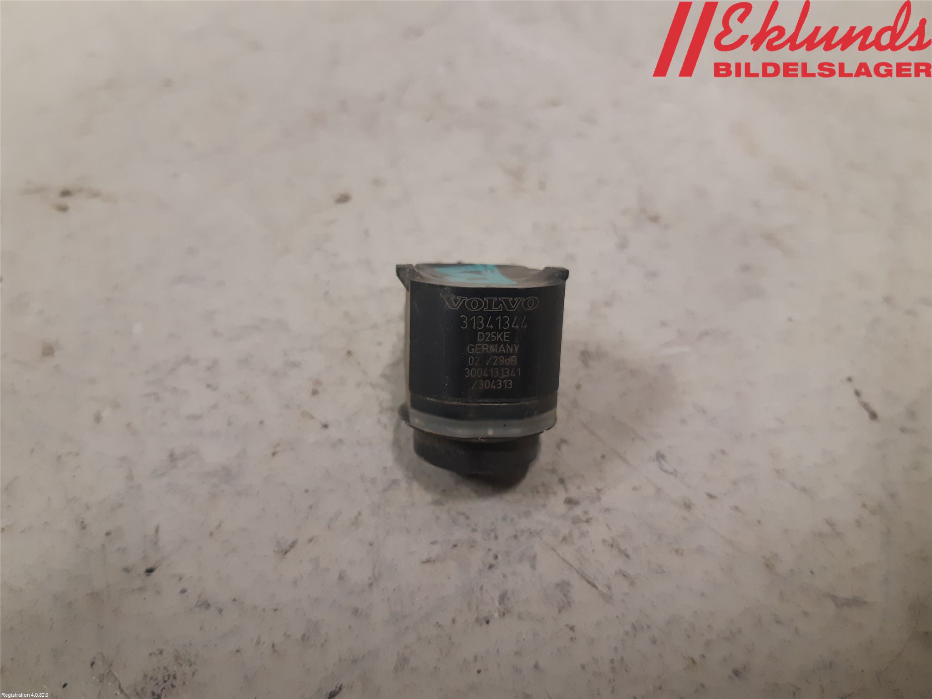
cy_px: 350
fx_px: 700
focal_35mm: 26
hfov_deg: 67.3
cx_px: 466
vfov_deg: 53.1
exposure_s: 1/50
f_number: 1.7
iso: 250
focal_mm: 3.93
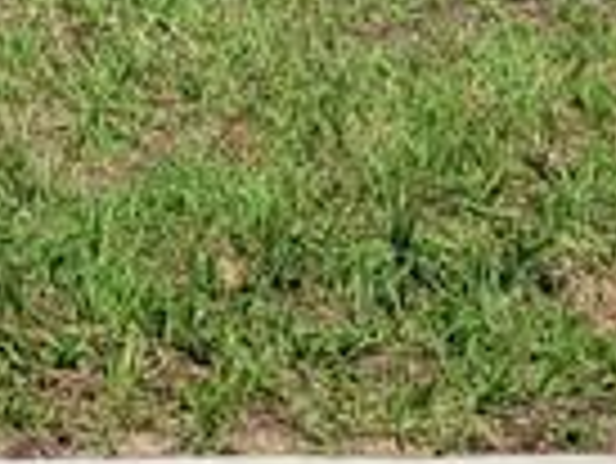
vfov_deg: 6.9
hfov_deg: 9.5
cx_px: -616
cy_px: -914
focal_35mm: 194
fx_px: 3455
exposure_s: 1/3058
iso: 40
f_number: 1.8
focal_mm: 5.4
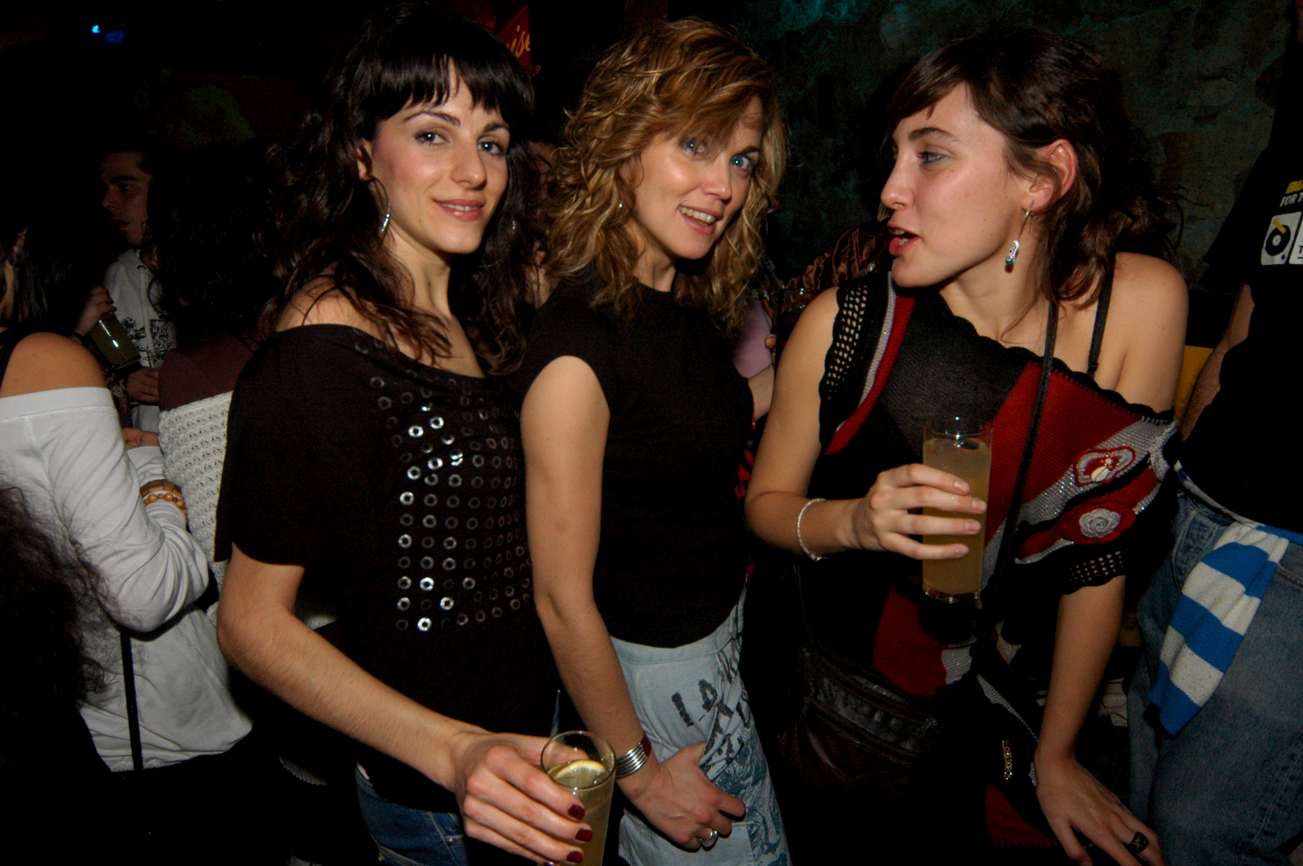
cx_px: 652
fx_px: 759
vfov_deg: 59.4
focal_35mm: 21
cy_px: 433
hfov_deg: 81.3
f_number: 8
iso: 800
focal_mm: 14
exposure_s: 1/10
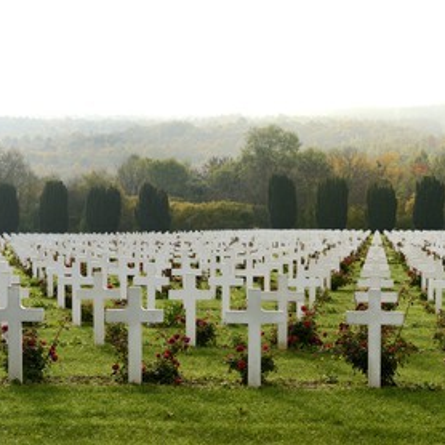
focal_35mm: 90
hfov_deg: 19.2
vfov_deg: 19.3
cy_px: 222
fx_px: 1309
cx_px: 328
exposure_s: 1/250
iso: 200
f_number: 6.3
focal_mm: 70
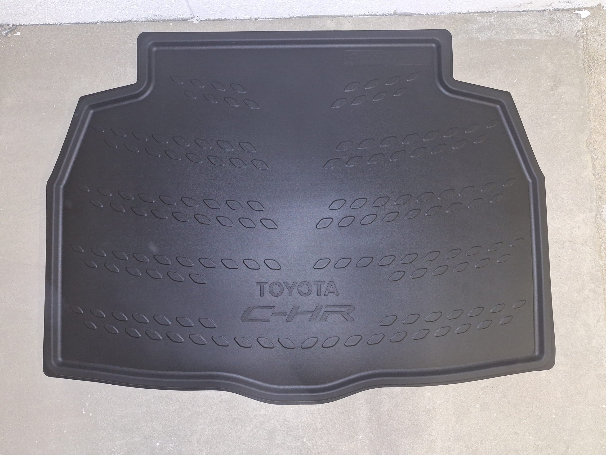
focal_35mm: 23
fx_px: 403
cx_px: 303
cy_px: 228
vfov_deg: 58.9
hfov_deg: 73.9
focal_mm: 5.54
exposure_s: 1/20
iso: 25
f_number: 1.8
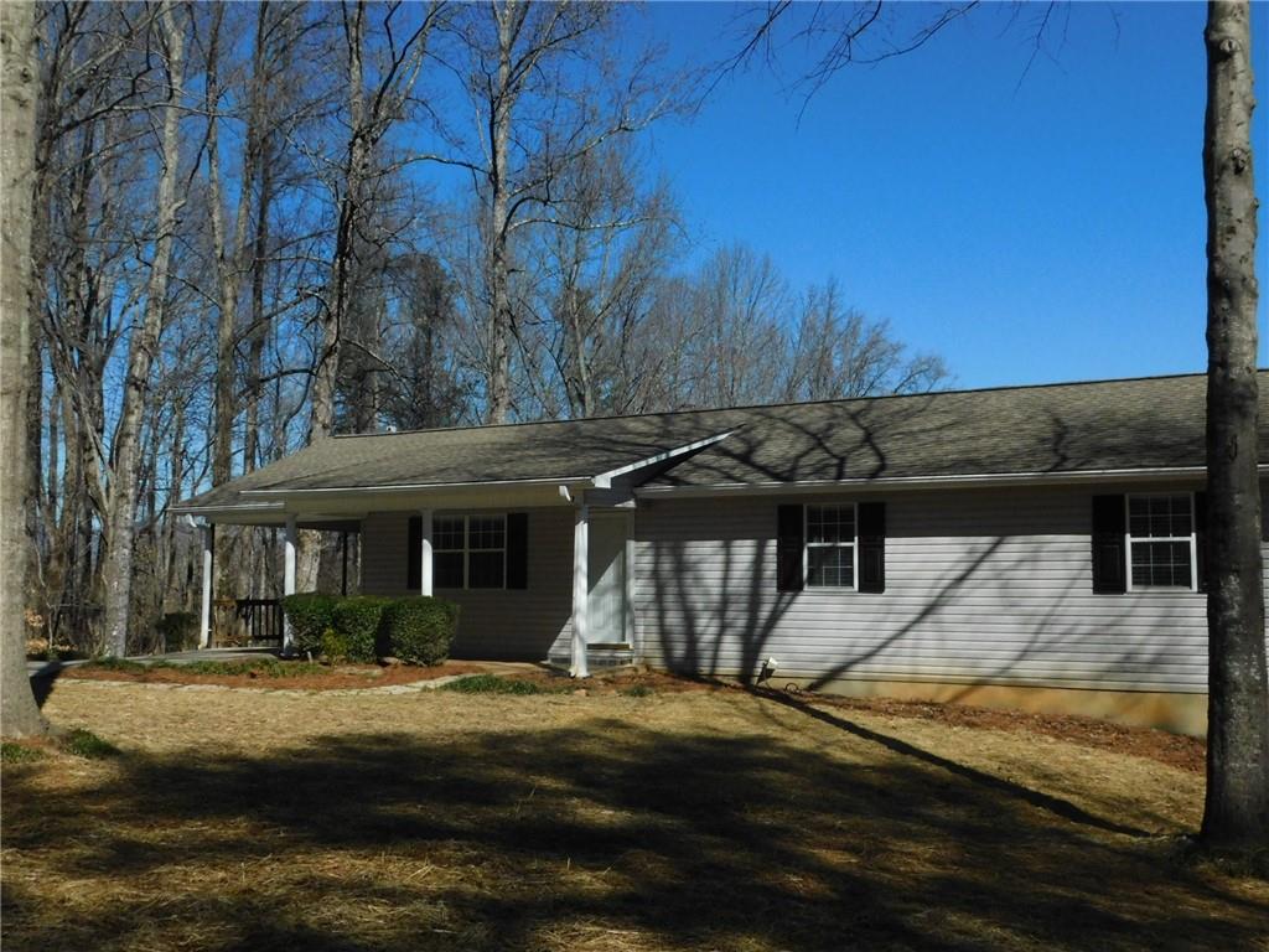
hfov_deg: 51.4
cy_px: 476
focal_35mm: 36
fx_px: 1320
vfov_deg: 39.7
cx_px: 634
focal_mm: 6.3
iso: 400
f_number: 7
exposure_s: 1/1500
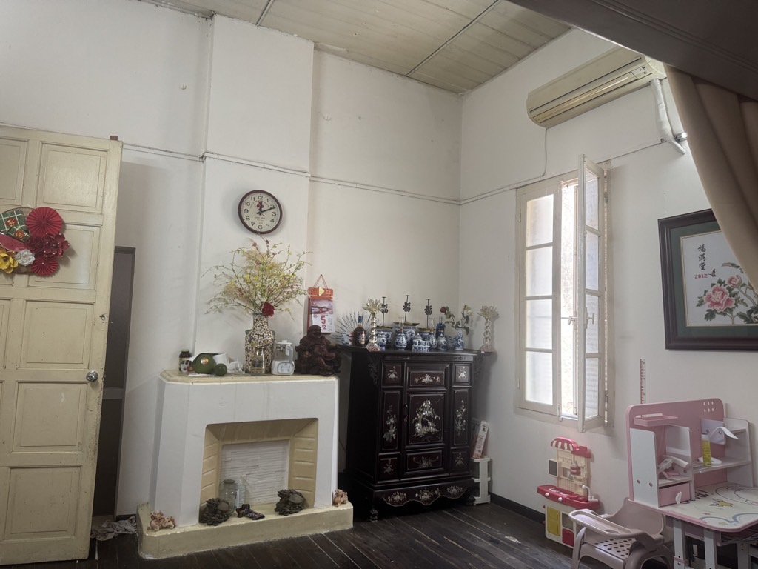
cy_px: 284
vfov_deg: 56.8
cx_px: 379
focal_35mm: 24
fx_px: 526
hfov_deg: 71.6
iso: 200
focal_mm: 6.76
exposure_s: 1/68
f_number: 1.78
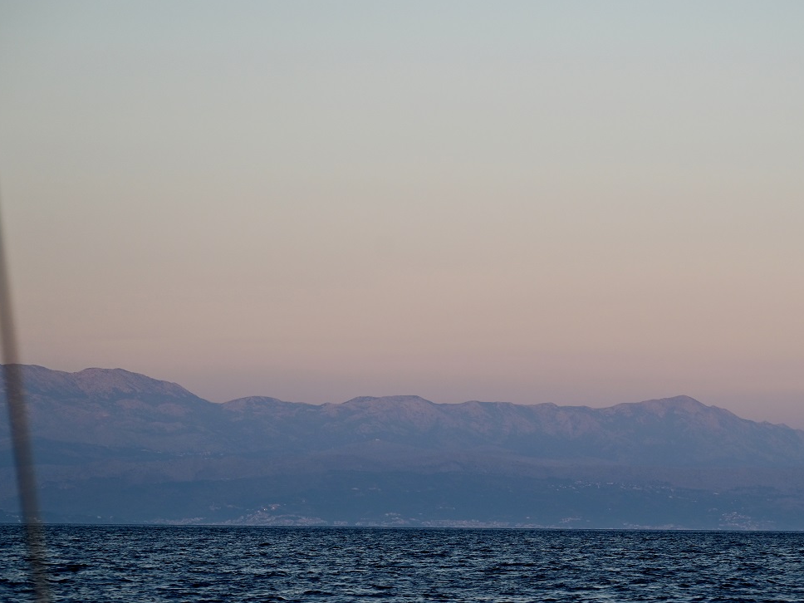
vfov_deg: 10.2
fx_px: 3391
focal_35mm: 146
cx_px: 571
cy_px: 412
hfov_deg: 13.5
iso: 400
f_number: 4.5
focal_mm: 98
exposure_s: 1/400
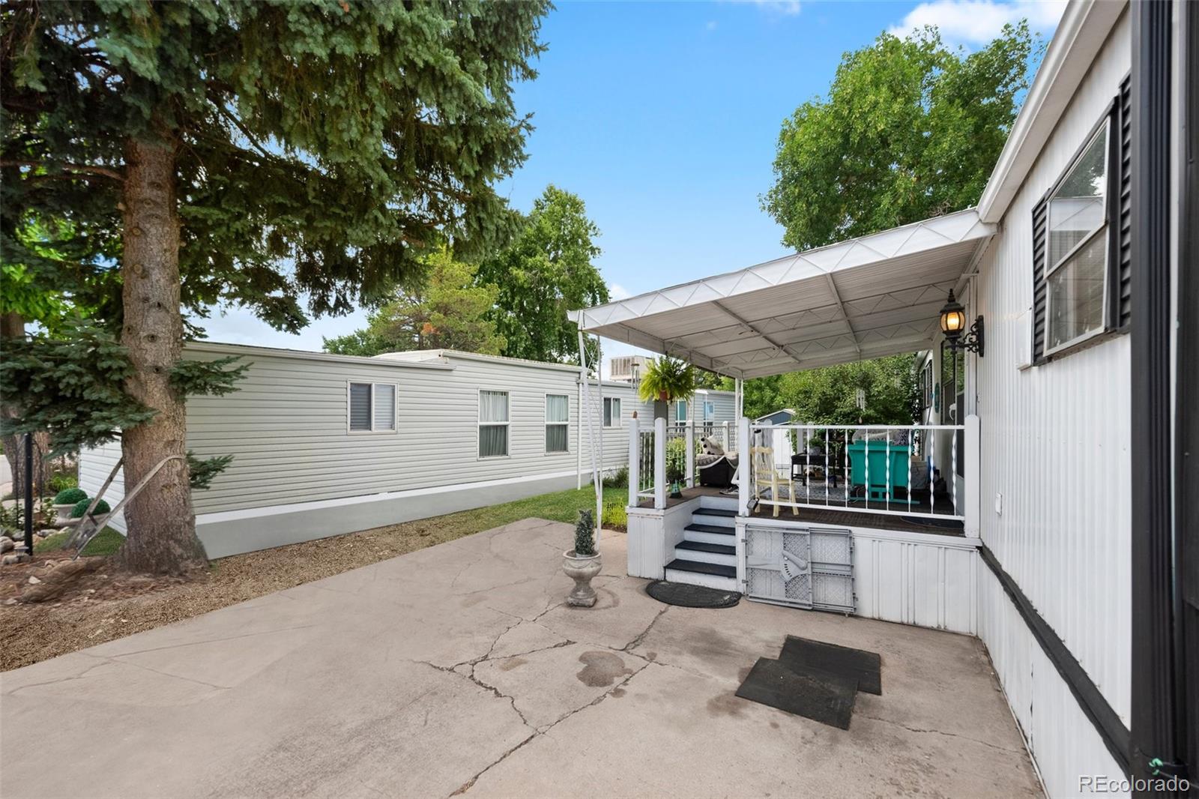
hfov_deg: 100.4
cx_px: 600
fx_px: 499
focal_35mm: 15
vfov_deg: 77.3
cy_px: 400
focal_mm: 10
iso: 400
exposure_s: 1/250
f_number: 8
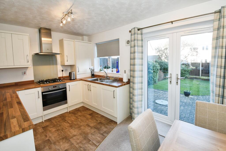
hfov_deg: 100.4
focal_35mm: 15
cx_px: 113
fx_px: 94
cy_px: 76
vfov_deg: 77.3
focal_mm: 10
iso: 800
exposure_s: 1/60
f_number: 7.1
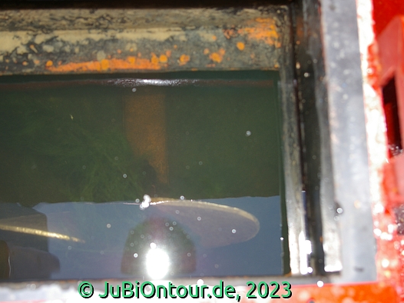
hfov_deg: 33.5
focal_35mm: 58
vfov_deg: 25.4
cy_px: 152
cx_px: 187
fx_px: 671
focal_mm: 35
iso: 200
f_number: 4.5
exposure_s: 1/45
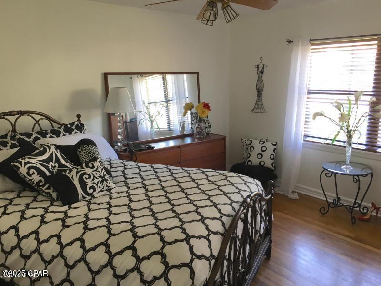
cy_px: 143
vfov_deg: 48.2
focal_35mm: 29
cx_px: 190
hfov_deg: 61.7
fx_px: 319
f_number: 2.2
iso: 50
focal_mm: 4.15
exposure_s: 1/30
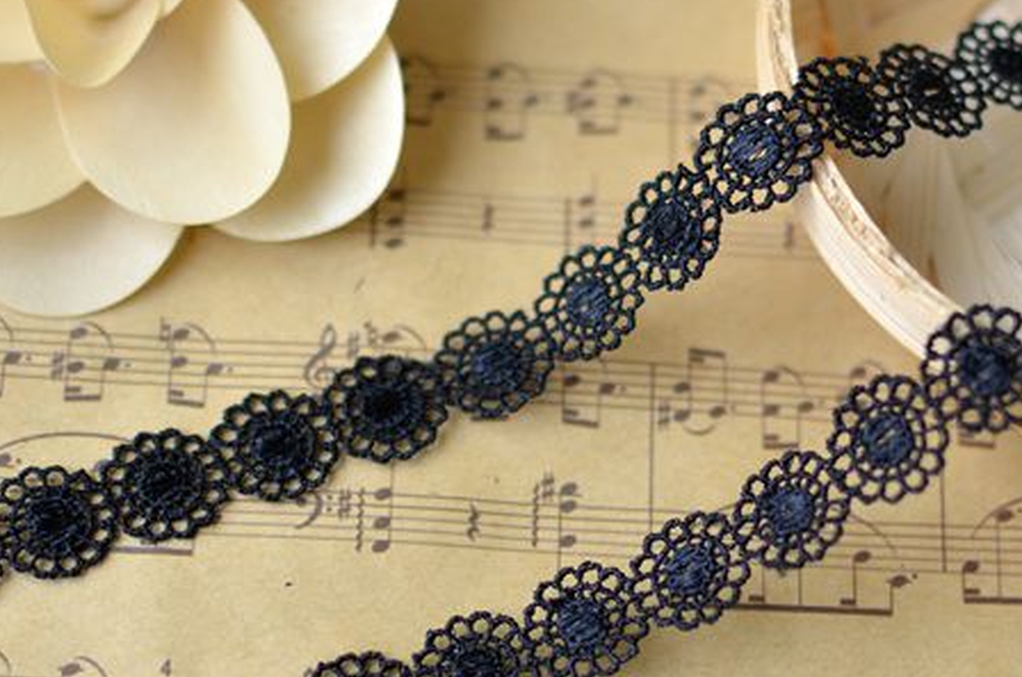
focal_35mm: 88
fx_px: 2489
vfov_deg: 15.5
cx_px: 625
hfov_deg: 23.2
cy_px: 368
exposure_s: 1/200
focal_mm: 35
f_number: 2.5
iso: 100
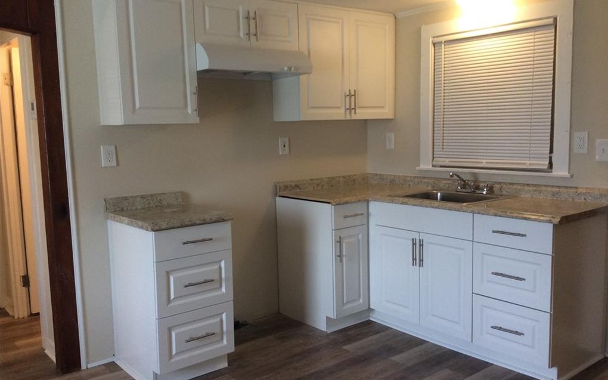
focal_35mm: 34
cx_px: 305
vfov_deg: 37.3
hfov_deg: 56.7
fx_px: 563
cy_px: 190
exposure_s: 1/24
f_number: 2.4
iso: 64
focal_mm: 3.3
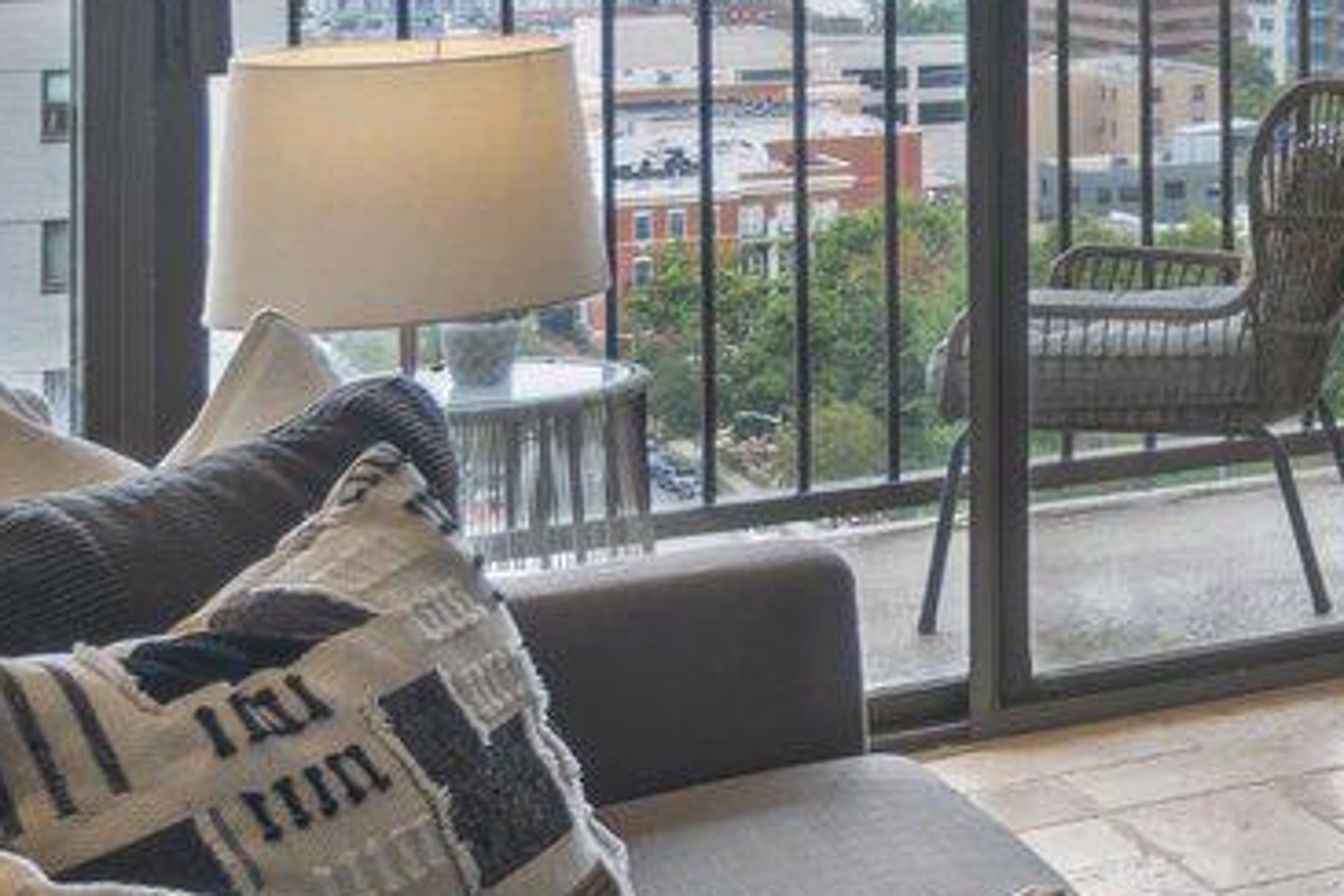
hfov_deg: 18.0
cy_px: -252
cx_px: 2567
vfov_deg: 15.5
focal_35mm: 84
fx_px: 3136
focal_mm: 10
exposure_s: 1/20
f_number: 7.1
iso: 200
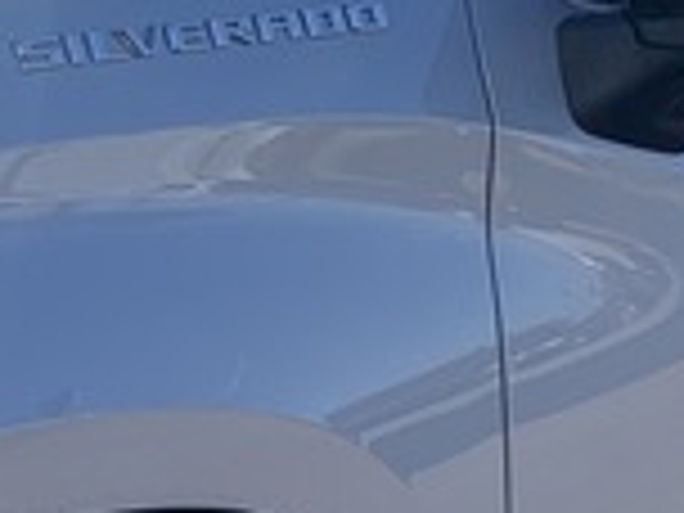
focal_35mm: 164
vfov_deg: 9.0
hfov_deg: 12.0
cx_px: 166
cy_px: 423
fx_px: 3241
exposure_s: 1/1880
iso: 25
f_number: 1.8
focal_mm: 4.25
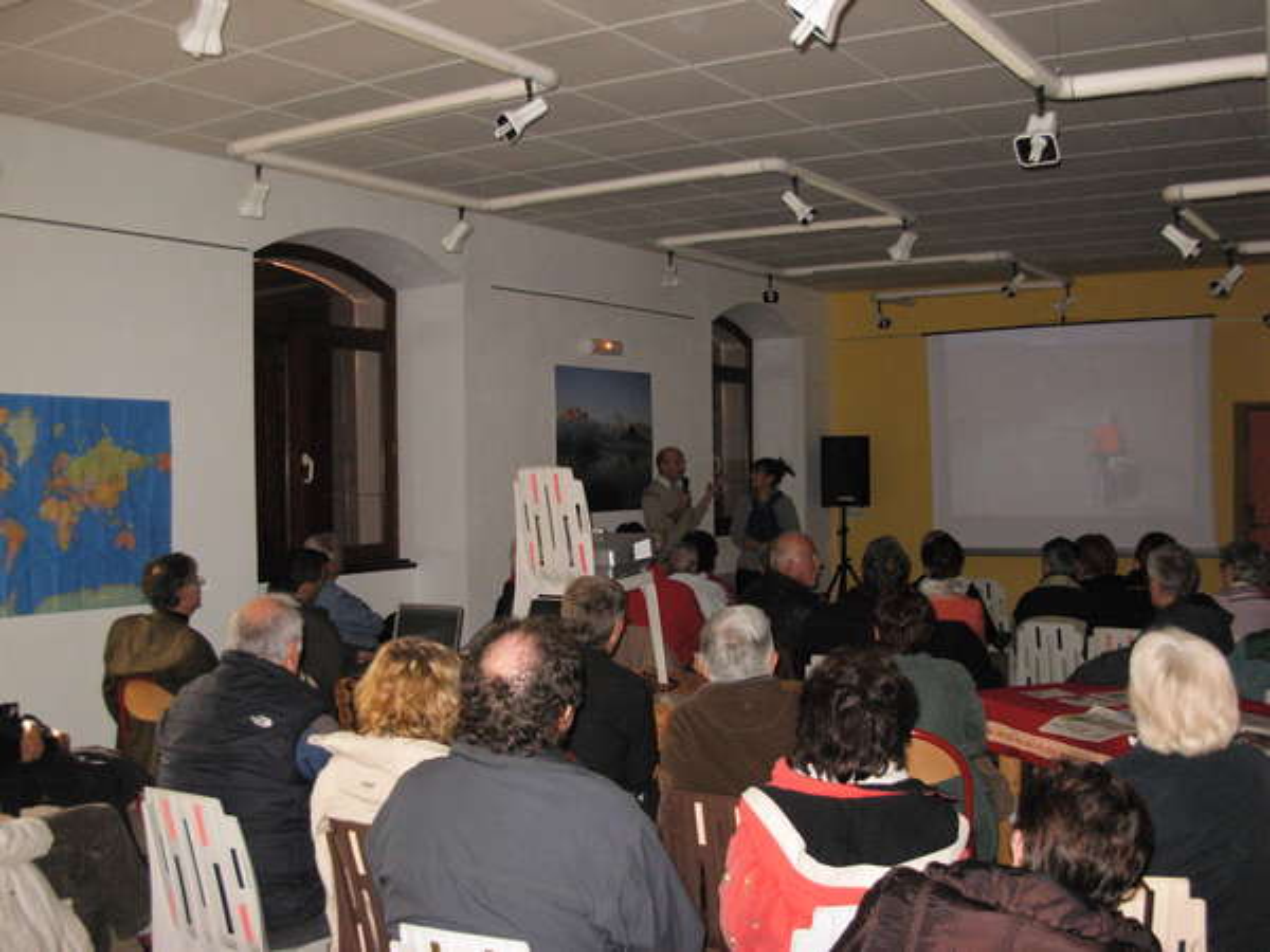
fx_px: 1394
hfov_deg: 49.0
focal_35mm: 38
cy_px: 476
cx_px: 635
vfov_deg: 37.7
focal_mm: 6.3
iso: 400
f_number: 2.9
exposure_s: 1/114
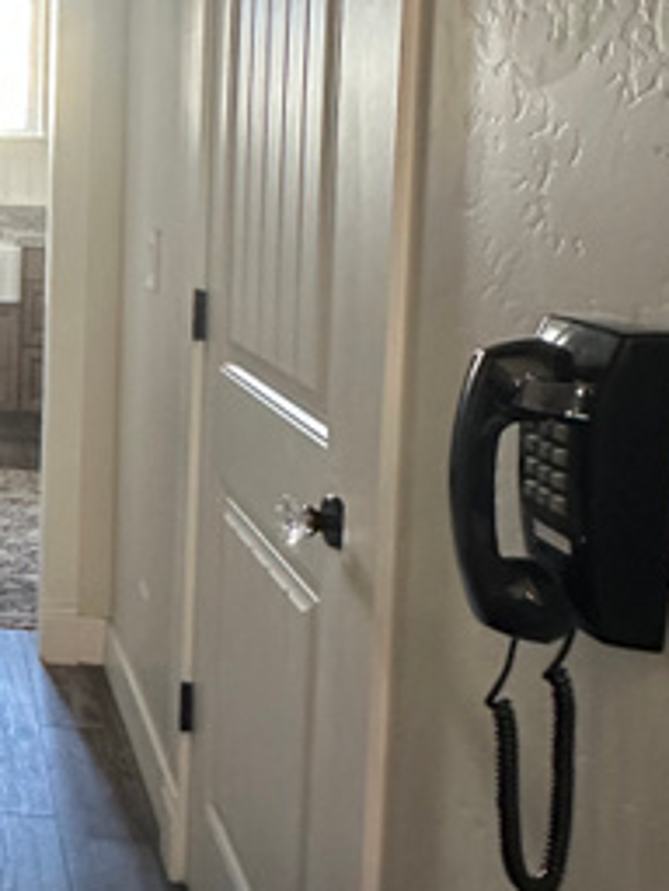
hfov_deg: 28.2
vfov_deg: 43.3
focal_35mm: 42
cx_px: -206
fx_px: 1082
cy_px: 216
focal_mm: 2.22
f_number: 2.2
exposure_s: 1/60
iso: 640
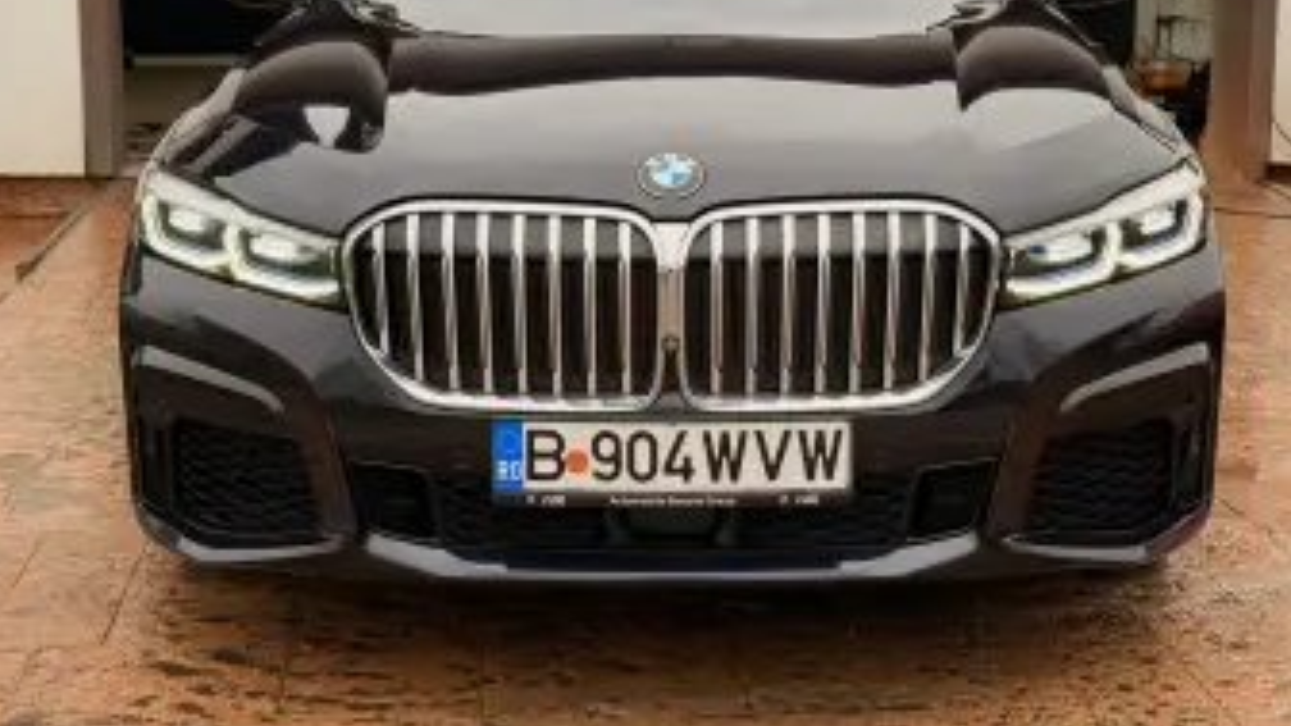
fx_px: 1917
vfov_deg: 21.3
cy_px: 211
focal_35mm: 56
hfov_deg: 37.2
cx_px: 676
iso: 80
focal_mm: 6.76
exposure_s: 1/469
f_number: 1.78
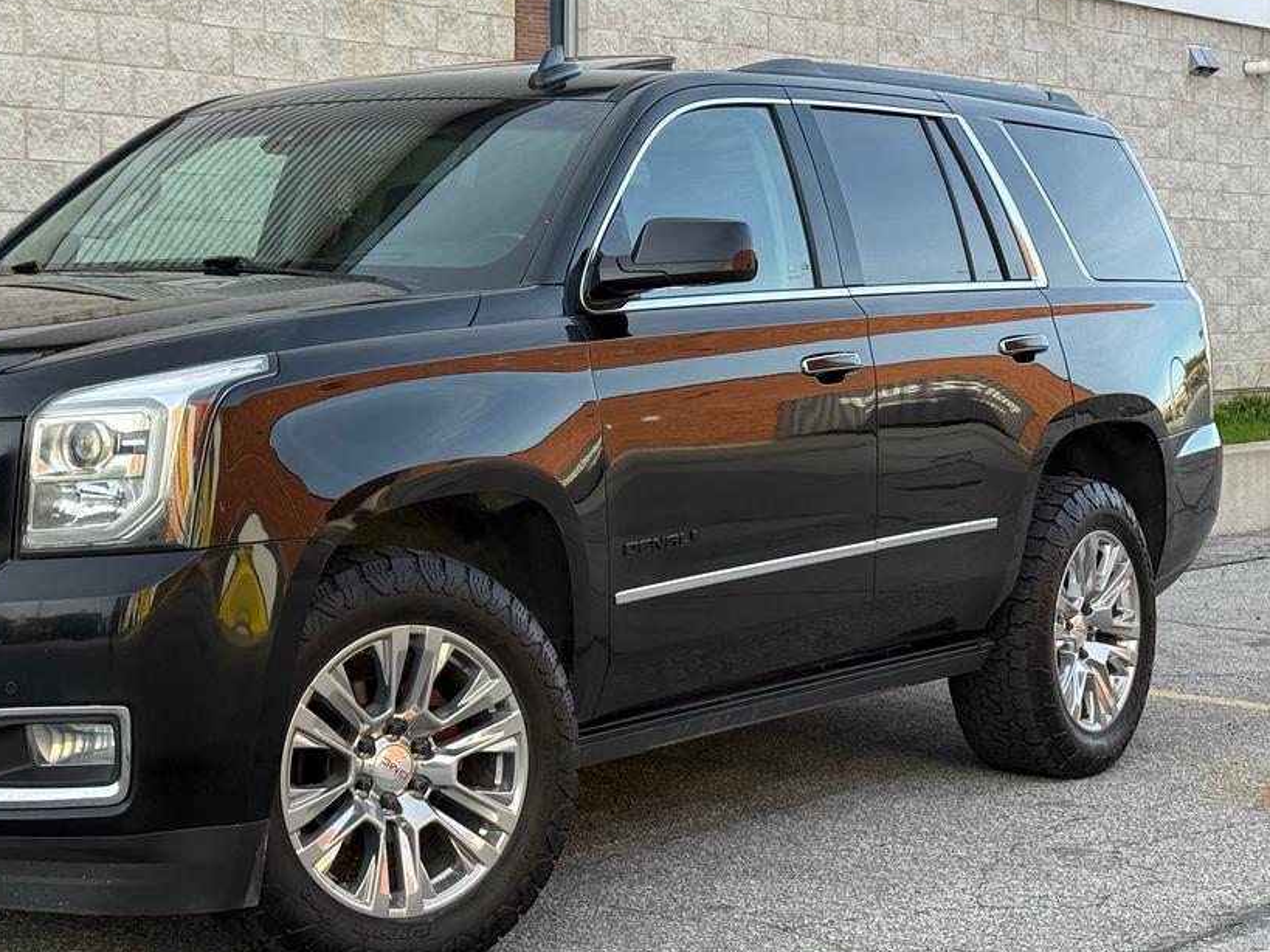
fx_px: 2751
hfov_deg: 25.7
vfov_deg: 19.6
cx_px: 355
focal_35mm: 75
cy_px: 349
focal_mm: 6.76
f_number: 1.78
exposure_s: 1/719
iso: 64
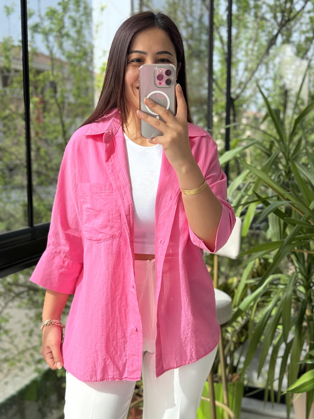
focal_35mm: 48
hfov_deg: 30.3
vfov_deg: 39.7
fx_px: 581
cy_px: 210
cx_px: 157
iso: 64
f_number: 1.78
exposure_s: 1/558
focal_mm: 6.86
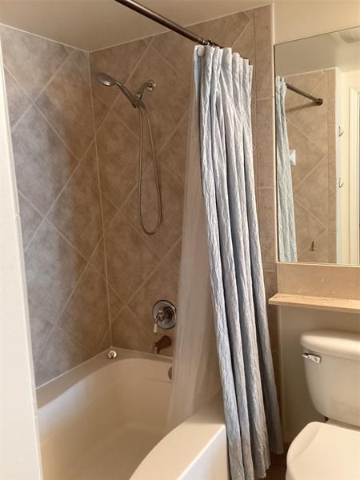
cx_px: 180
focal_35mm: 31
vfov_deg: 58.4
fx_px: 430
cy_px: 240
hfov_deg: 45.4
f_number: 2.4
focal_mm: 3.3
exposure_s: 1/60
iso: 250
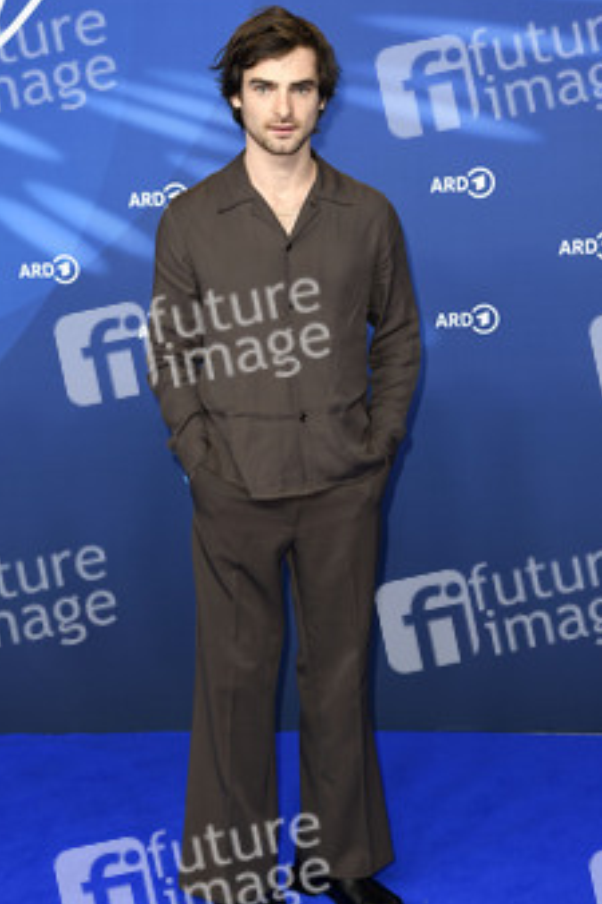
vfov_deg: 31.0
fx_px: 1632
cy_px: 476
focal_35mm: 65
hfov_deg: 20.9
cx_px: 270
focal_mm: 55
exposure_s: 1/320
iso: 800
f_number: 4
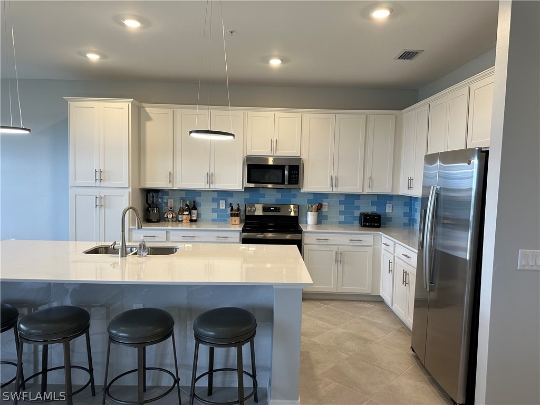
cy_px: 202
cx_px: 270
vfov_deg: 56.8
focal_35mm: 24
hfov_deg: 71.6
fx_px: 374
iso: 160
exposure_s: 1/120
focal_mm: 6.86
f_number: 1.78
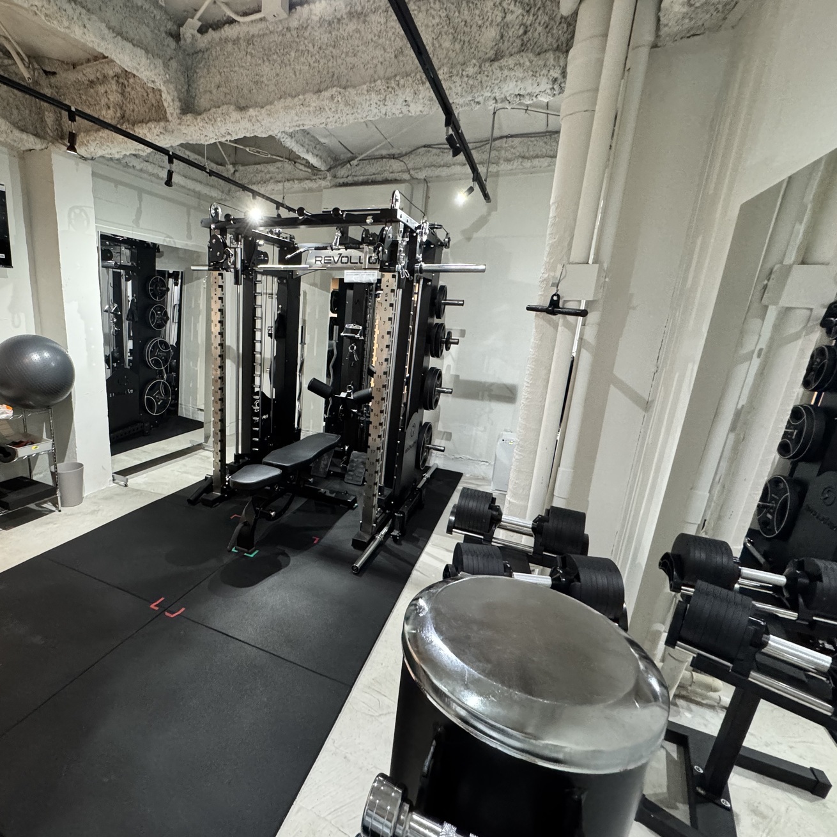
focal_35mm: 17
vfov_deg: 83.9
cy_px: 431
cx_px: 304
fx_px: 465
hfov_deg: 82.1
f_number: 2.2
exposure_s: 1/50
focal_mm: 2.22
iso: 640
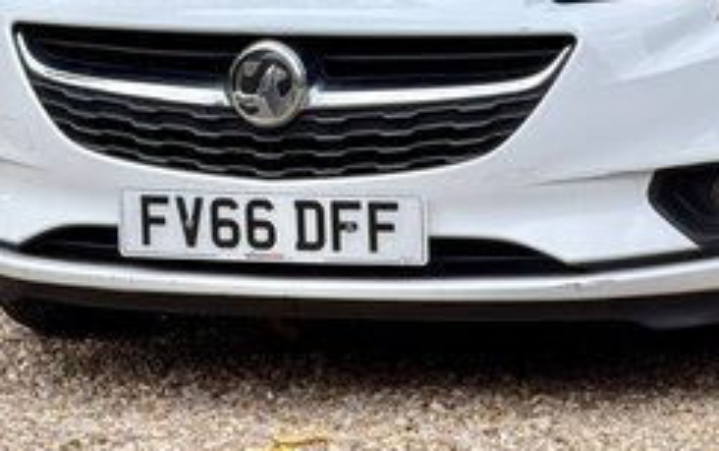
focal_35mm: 347
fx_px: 6806
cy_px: -318
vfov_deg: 3.8
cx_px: 751
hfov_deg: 6.0
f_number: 2.8
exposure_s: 1/121
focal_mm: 16.89
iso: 64
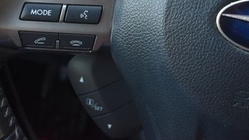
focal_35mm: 53
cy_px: -3
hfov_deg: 39.0
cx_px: 149
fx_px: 350
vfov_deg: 21.7
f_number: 3.5
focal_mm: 18
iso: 800
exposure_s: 1/125
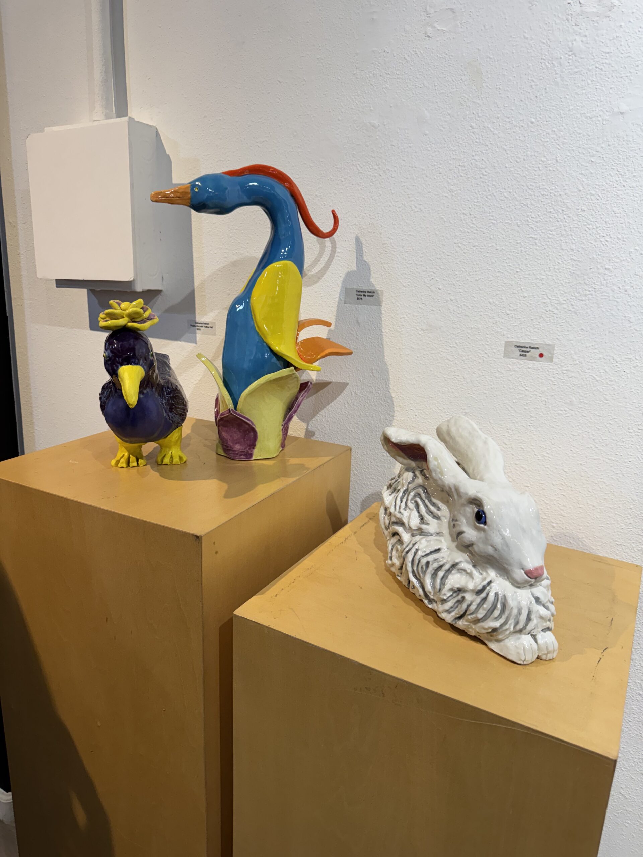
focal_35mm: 24
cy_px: 428
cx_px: 322
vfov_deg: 71.6
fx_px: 594
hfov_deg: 56.8
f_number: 1.78
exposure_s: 1/120
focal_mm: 6.76
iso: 160
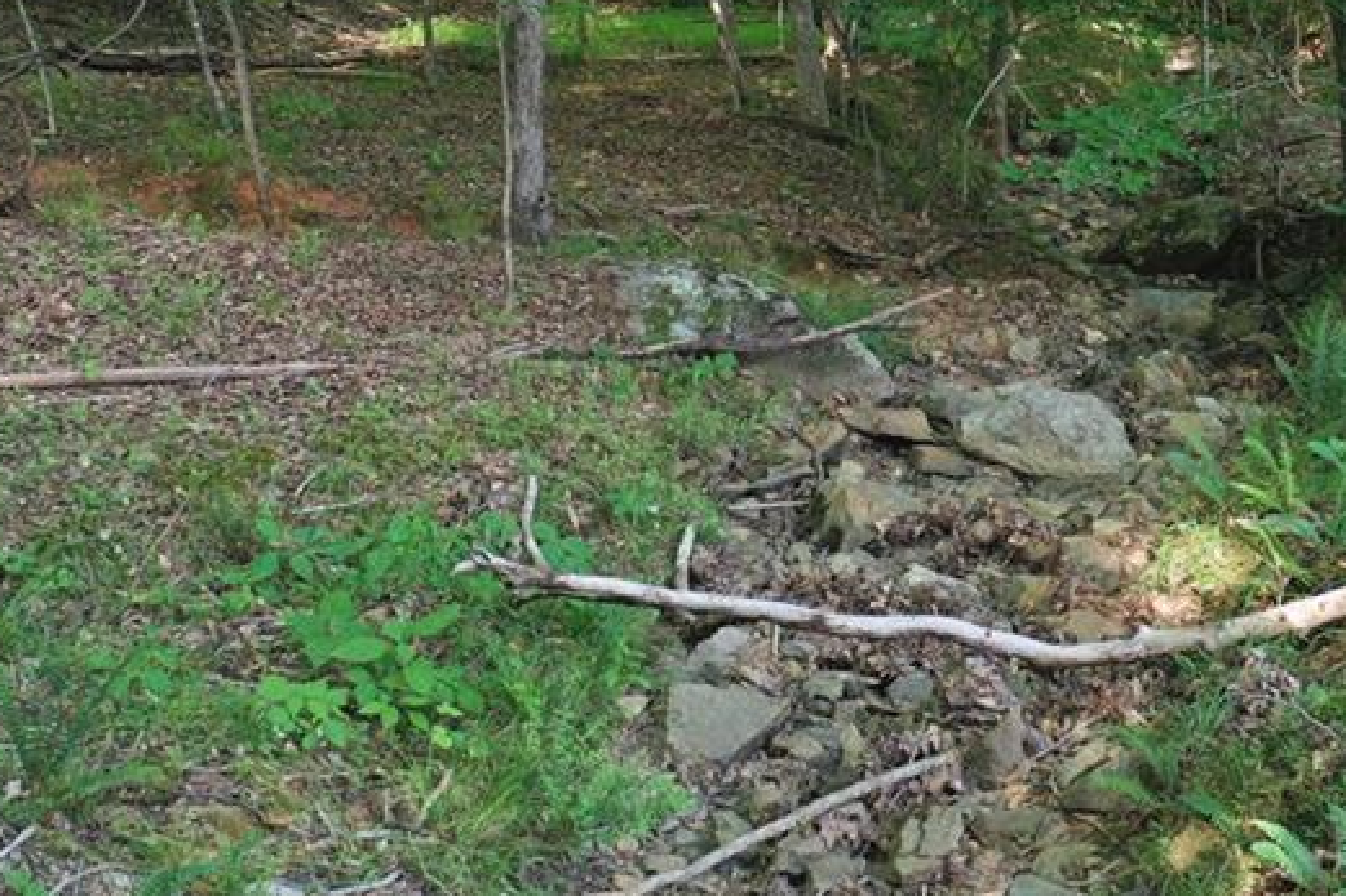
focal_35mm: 55
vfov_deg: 24.3
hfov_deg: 35.5
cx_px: 995
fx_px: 2056
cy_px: 225
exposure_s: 1/30
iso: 120
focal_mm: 10.26
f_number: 2.8
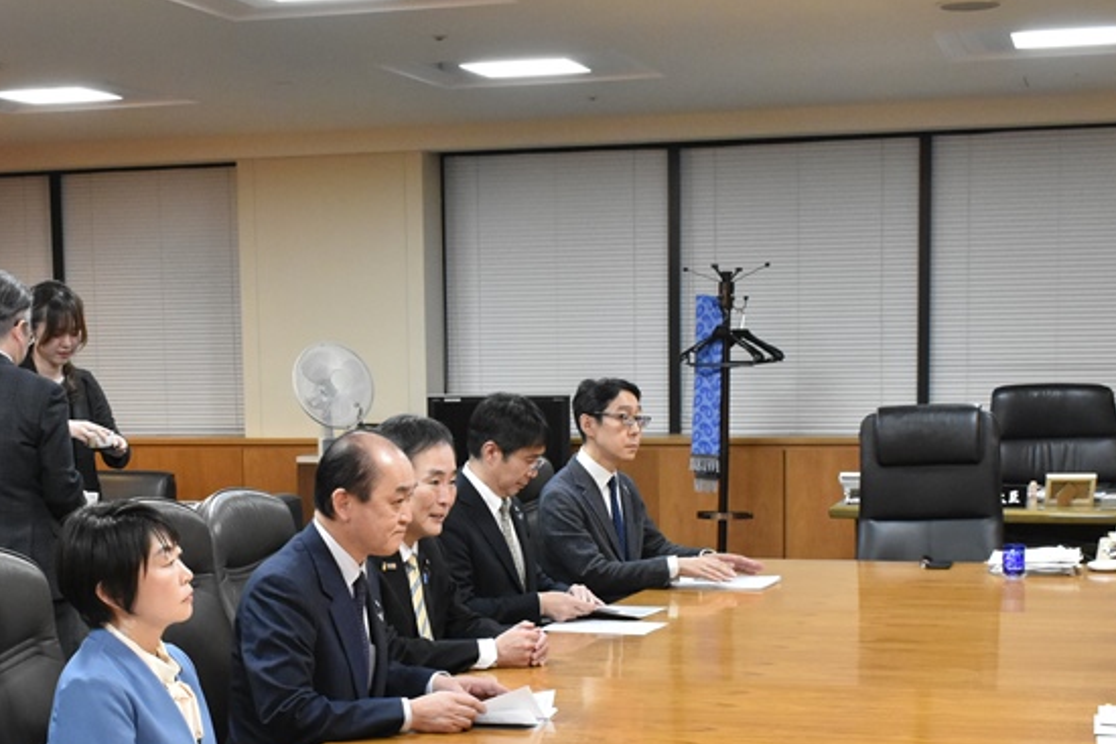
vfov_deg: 20.1
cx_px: 432
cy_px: 587
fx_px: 2077
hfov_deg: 30.0
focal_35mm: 67
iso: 2500
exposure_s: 1/160
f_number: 6.3
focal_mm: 24
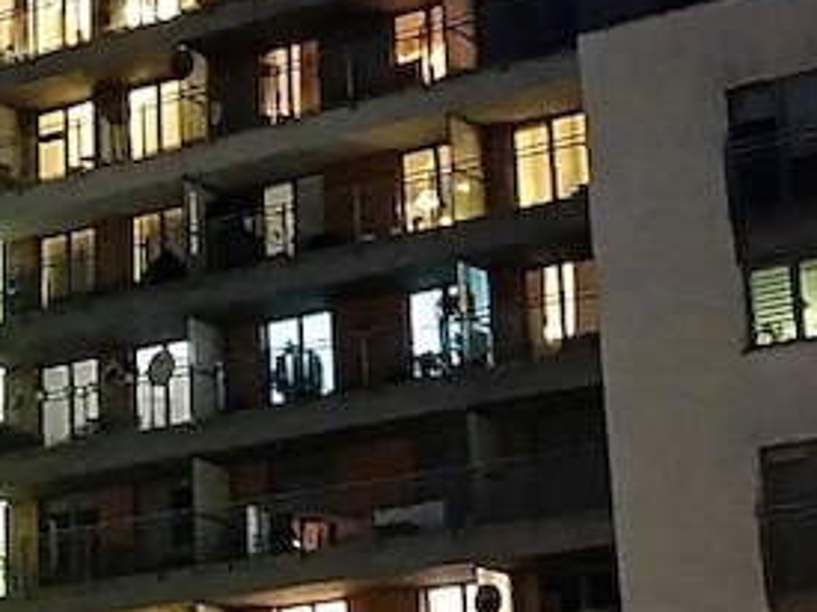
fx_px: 2949
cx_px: -122
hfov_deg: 15.3
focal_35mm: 125
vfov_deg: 11.8
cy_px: 195
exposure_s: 1/10
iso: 14725
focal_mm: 3.96
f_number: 1.8
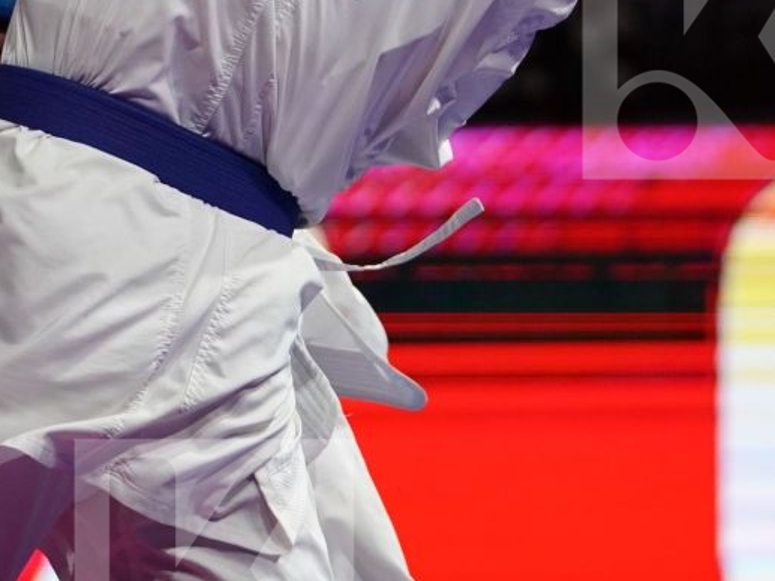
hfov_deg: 3.9
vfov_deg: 3.0
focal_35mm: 502
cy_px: 43
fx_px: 11242
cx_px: 214
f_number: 2.8
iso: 2500
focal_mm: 150
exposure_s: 1/1000
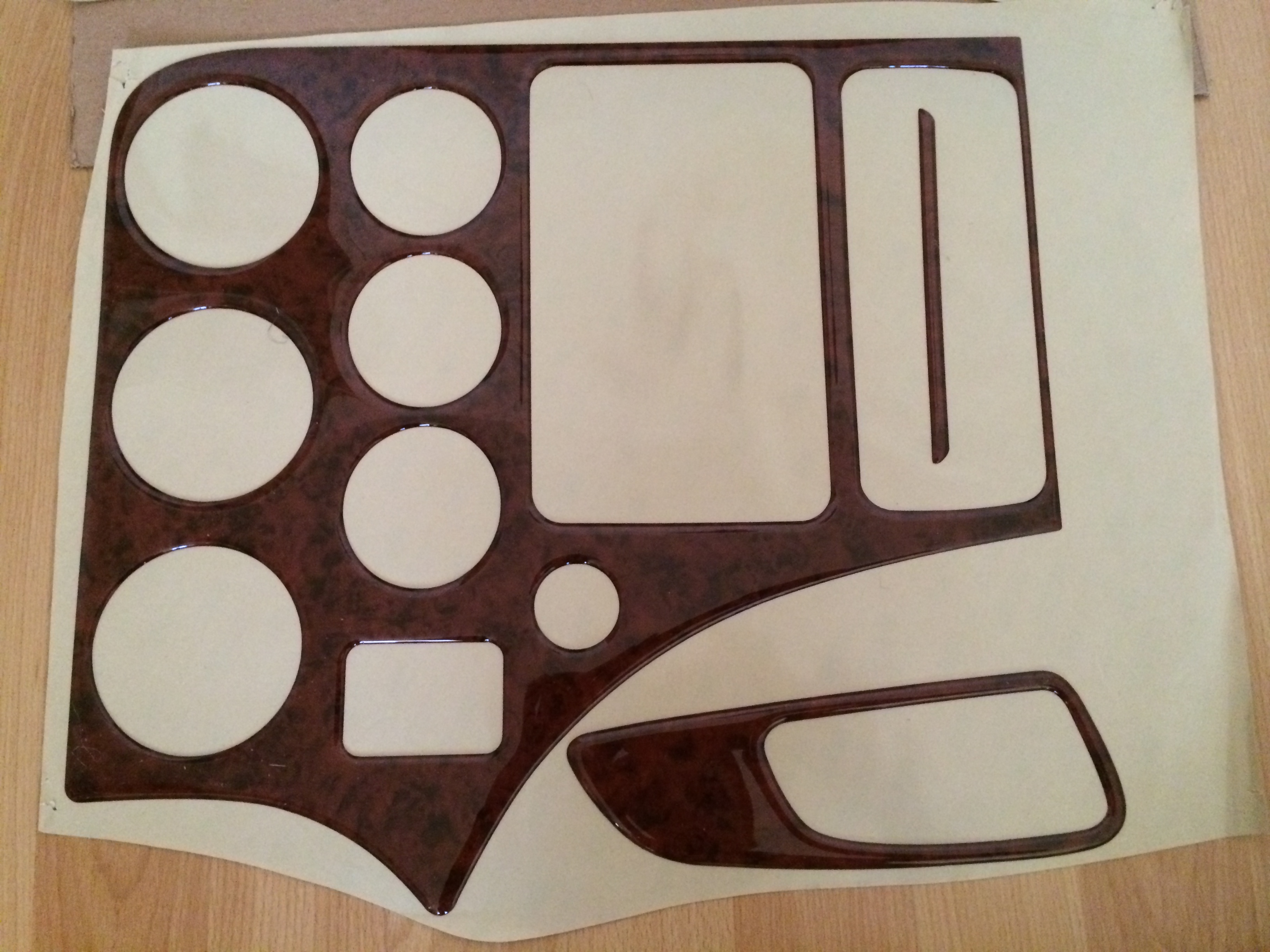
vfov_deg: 46.8
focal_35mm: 30
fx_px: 1101
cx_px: 635
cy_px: 476
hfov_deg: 60.0
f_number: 2.2
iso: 500
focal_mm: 4.12
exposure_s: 1/15
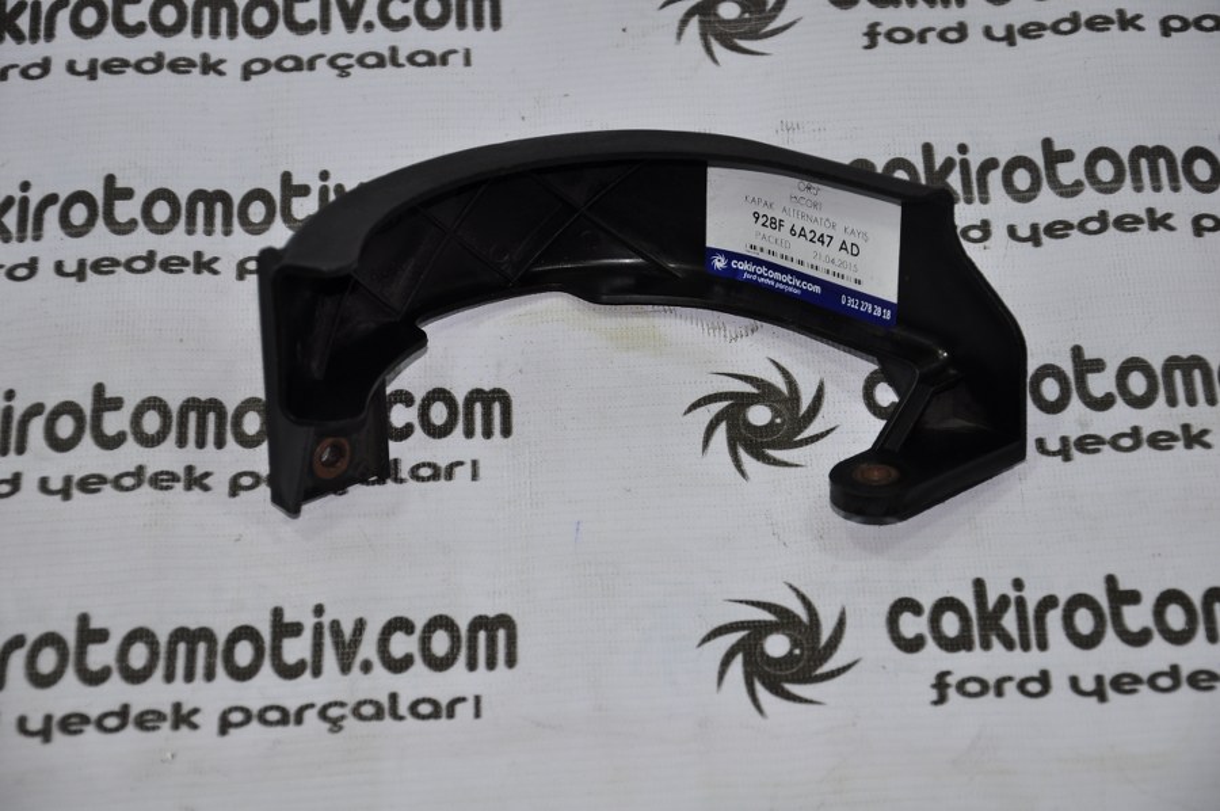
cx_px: 610
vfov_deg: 12.2
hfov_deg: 18.2
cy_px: 406
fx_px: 3808
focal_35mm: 112
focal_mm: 75
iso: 200
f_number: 5.3
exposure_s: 1/80
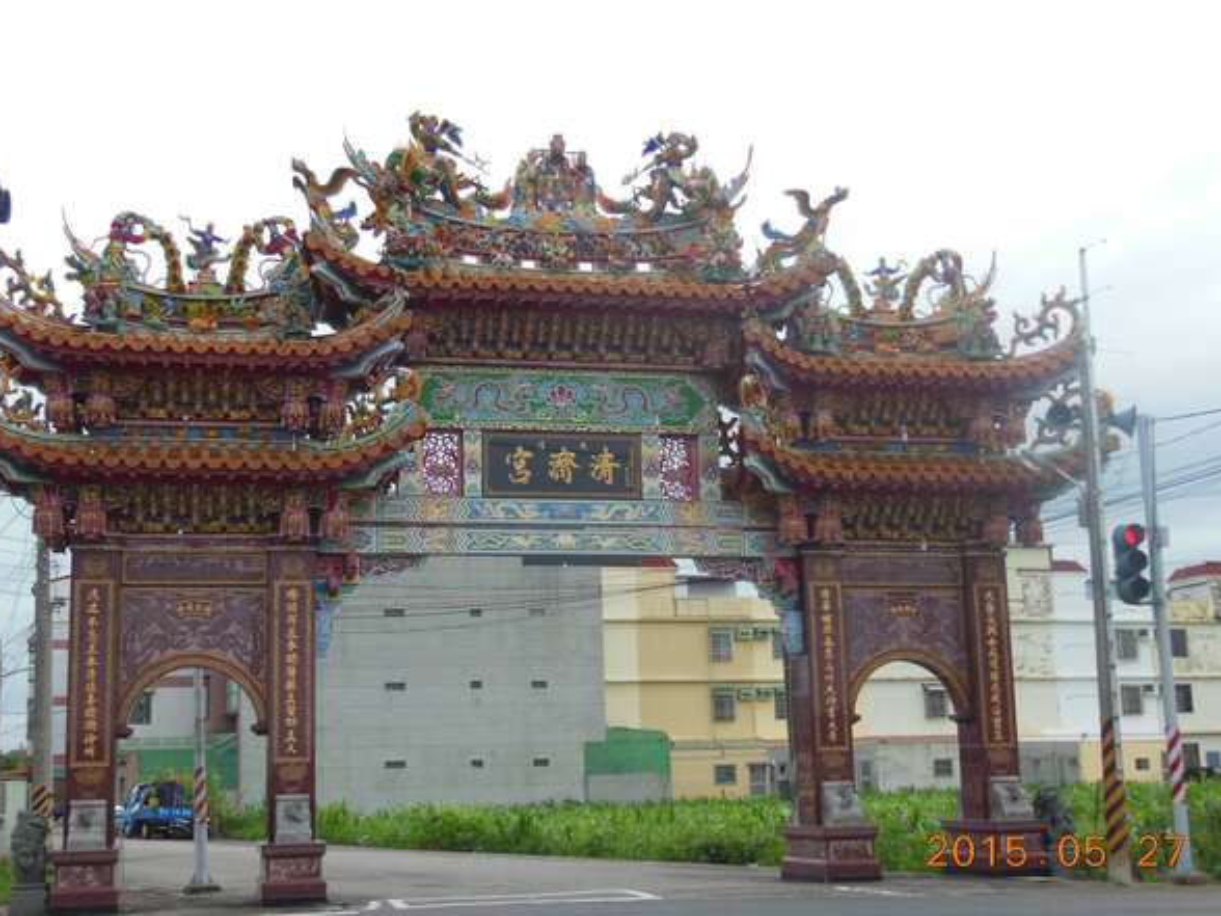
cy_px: 451
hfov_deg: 38.9
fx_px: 1728
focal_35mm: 49
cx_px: 575
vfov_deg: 29.7
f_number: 8.8
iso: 125
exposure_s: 1/500
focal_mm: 8
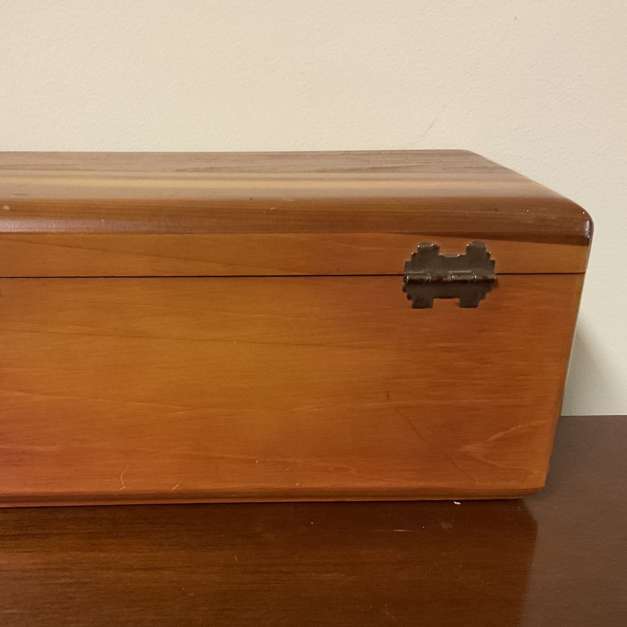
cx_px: 221
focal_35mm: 37
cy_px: 329
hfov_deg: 44.4
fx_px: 758
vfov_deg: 44.9
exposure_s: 1/40
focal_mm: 3
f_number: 1.8
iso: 250
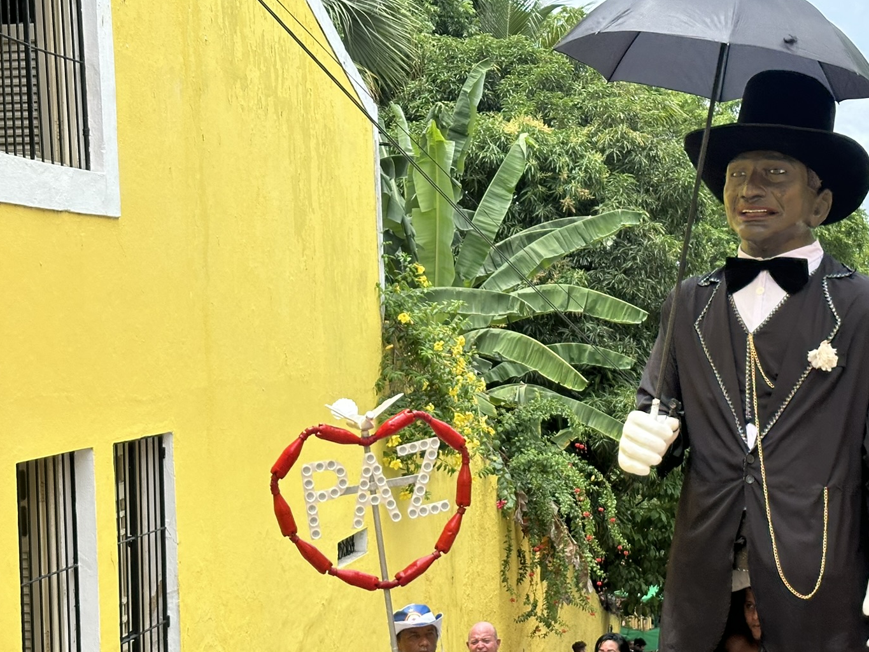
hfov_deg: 26.8
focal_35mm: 72
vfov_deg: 20.4
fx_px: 1808
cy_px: 409
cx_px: 615
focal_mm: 6.86
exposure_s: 1/2114
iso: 64
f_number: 1.78
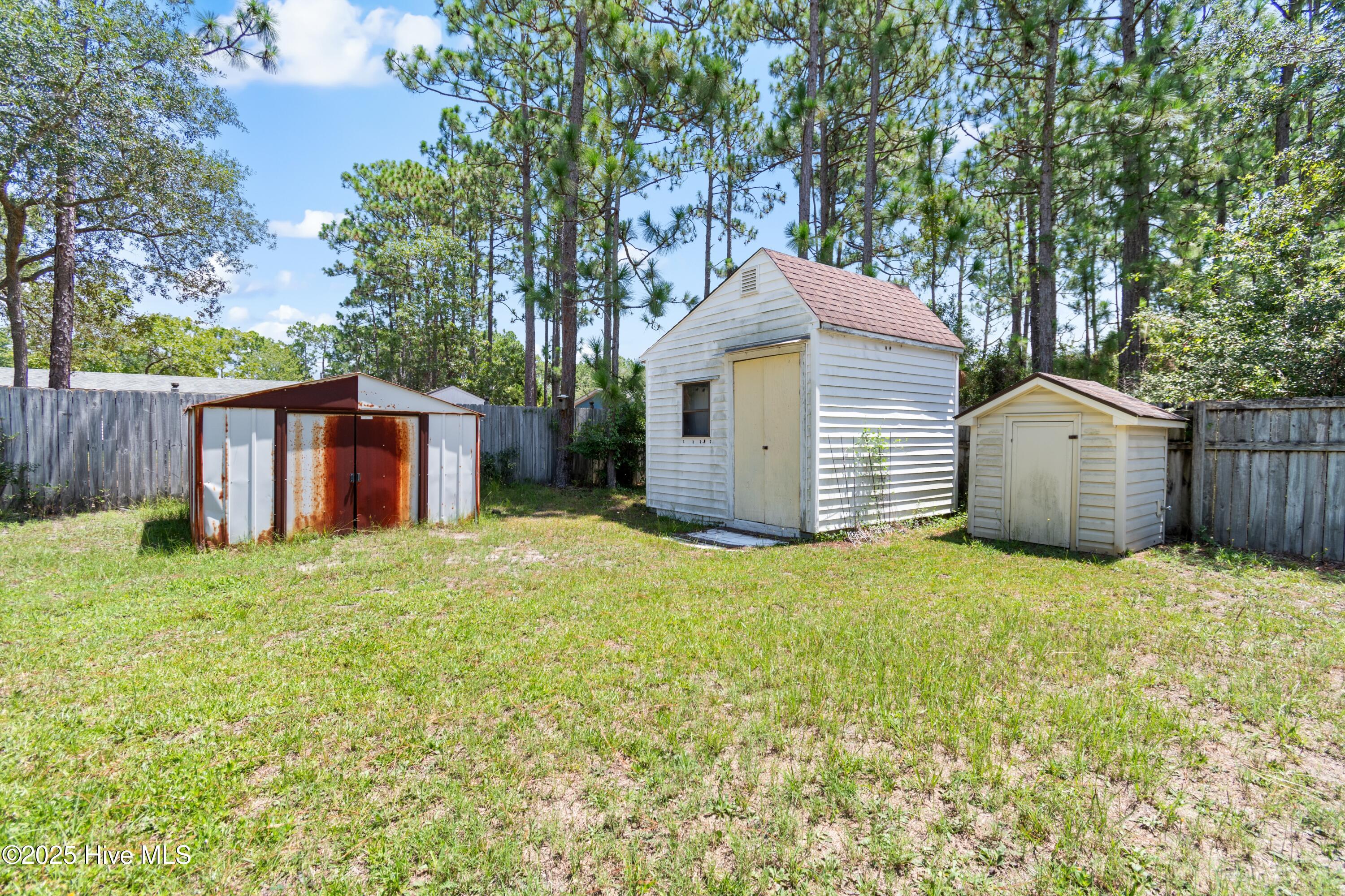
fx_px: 560
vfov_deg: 77.3
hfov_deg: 100.4
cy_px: 448
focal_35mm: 15
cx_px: 672
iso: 100
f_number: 5
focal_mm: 10
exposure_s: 1/100
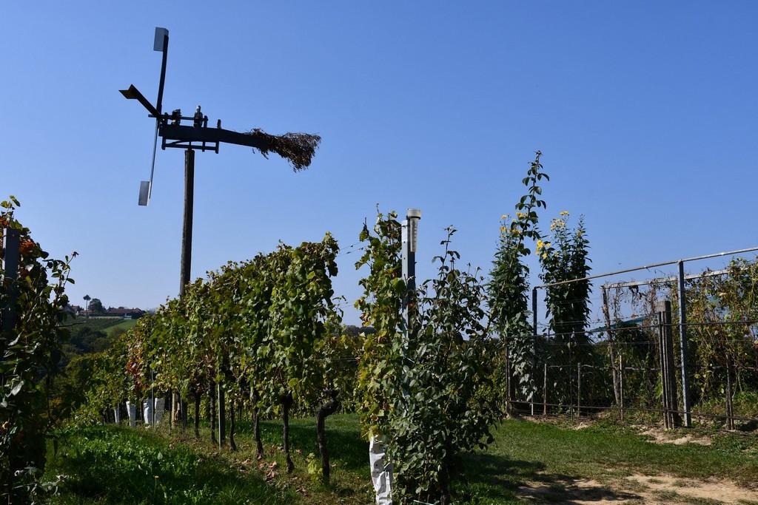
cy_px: 252
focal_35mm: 39
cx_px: 379
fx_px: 821
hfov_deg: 49.5
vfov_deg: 34.2
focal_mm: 26
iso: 100
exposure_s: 1/320
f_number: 9
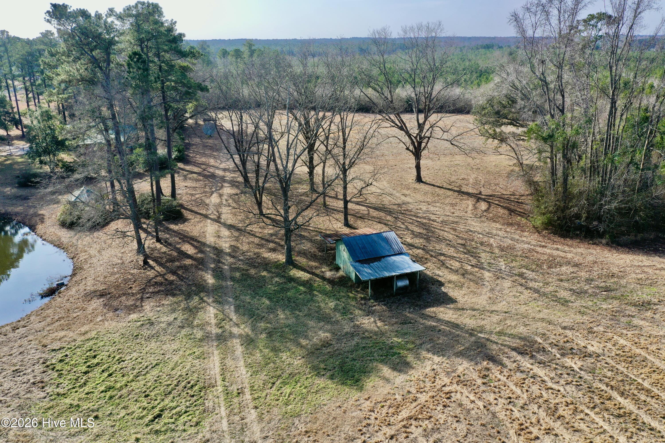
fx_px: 517
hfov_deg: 65.5
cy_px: 222
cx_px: 332
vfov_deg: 46.4
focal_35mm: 28
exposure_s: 1/400
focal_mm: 10.26
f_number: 6.3
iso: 100
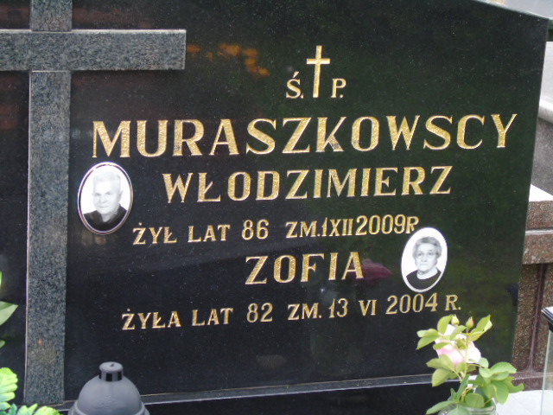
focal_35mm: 94
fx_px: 1502
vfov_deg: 15.7
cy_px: 208
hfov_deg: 20.9
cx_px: 276
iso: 200
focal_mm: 17
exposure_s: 1/60
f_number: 4.3
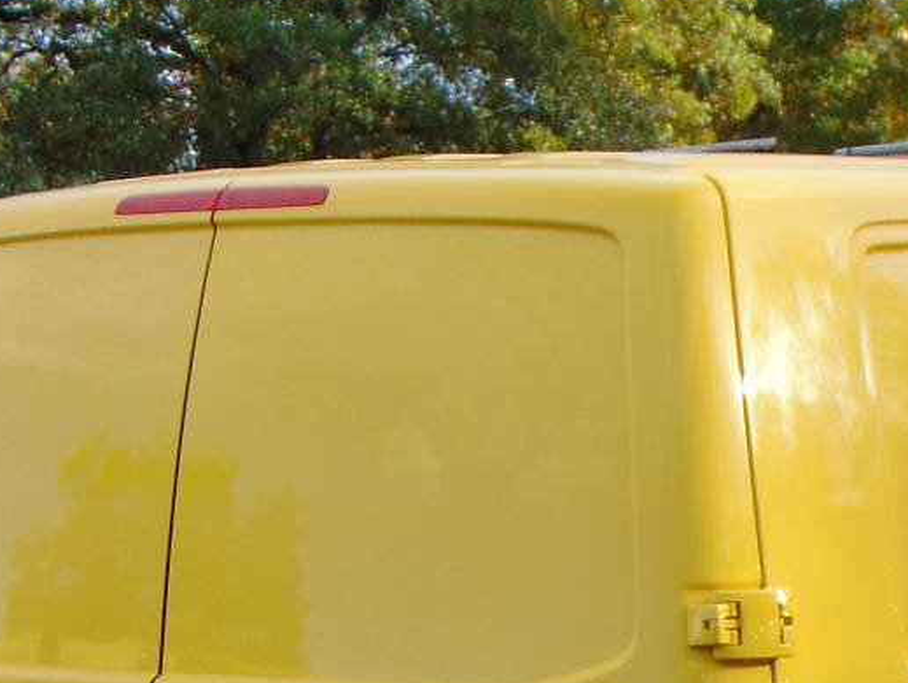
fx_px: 4042
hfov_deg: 12.7
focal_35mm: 154
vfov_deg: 9.5
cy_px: 856
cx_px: 870
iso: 80
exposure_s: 1/250
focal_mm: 9
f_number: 3.5
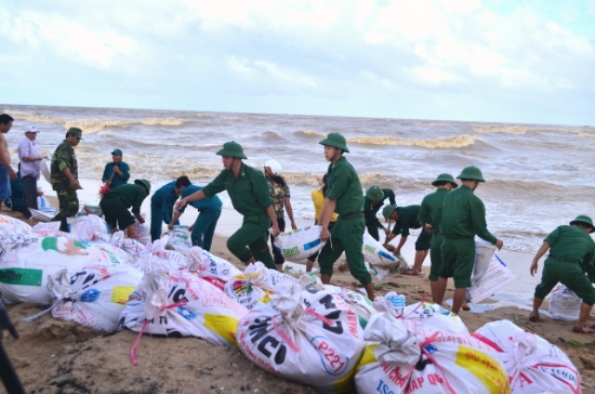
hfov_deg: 53.2
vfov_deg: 36.7
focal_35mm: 36
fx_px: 594
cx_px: 298
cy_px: 197
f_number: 5
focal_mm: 24
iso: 100
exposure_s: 1/500
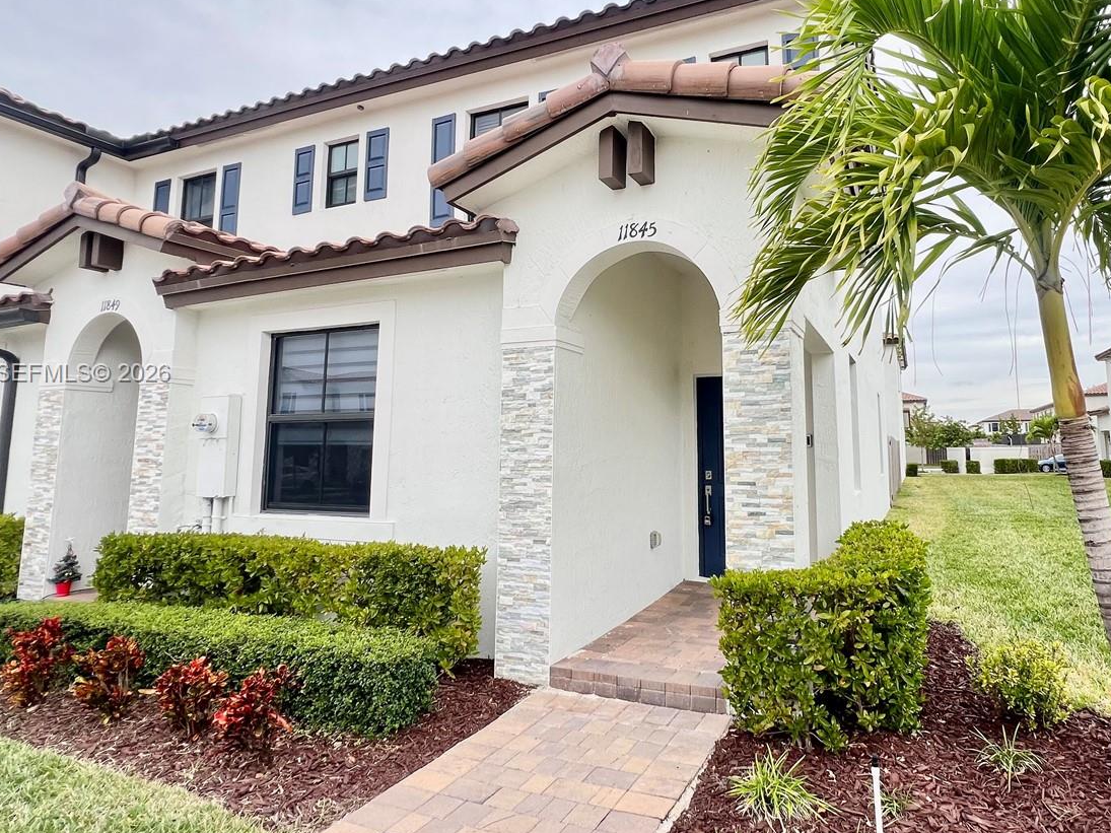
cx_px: 666
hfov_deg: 83.7
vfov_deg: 68.5
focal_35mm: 19
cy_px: 374
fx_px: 610
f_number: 1.8
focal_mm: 1.57
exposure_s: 1/180
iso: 32
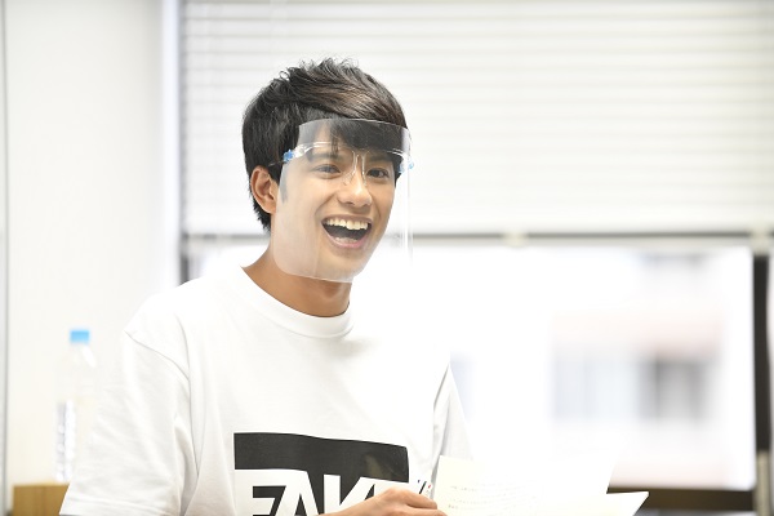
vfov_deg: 6.9
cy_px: 258
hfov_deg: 10.3
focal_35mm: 200
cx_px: 387
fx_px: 4300
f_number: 2.8
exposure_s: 1/250
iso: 2000
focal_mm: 200
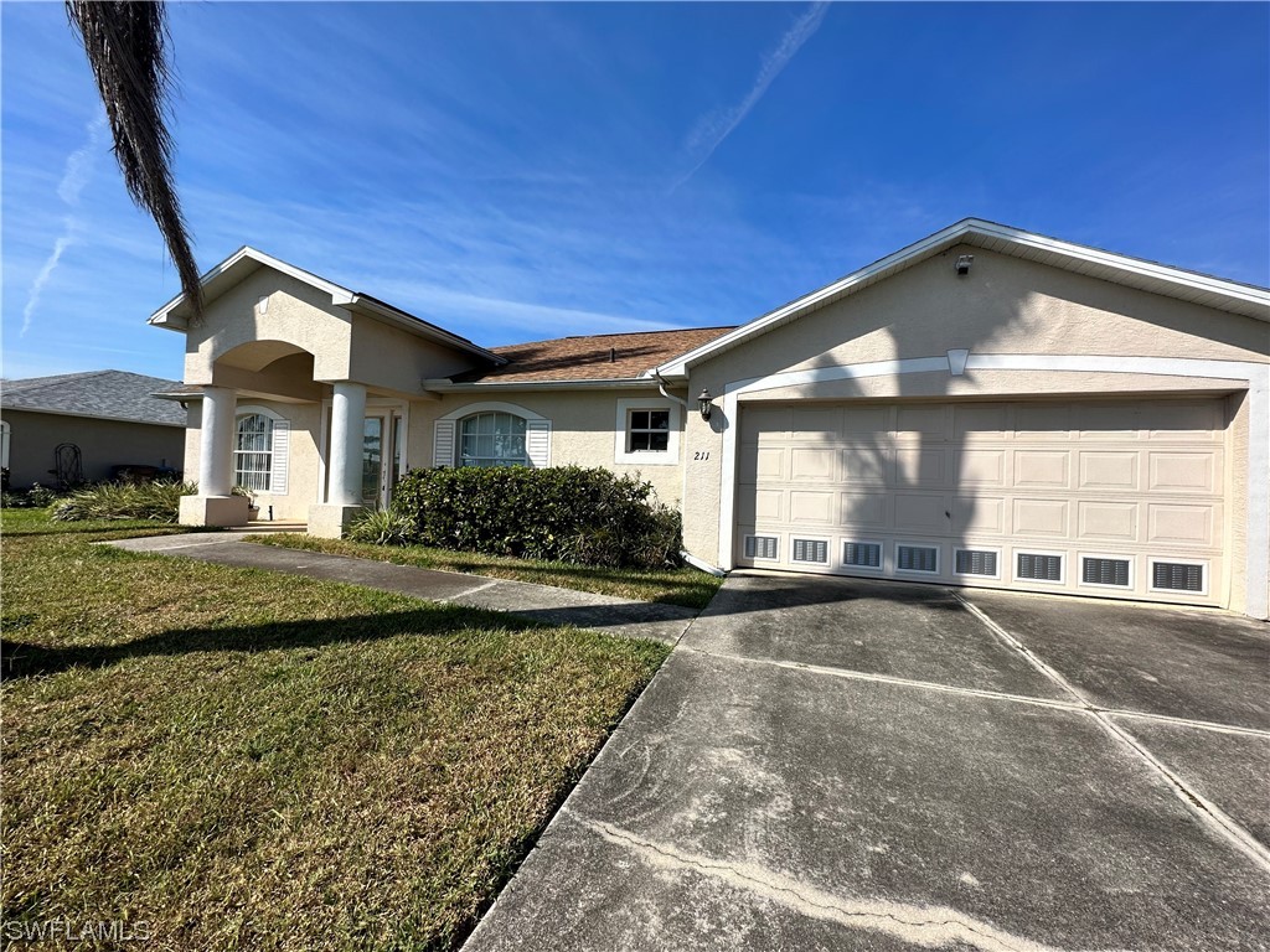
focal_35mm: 14
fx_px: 514
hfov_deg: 102.1
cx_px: 635
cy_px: 476
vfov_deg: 85.7
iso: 50
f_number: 2.2
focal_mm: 2.22
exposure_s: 1/2882
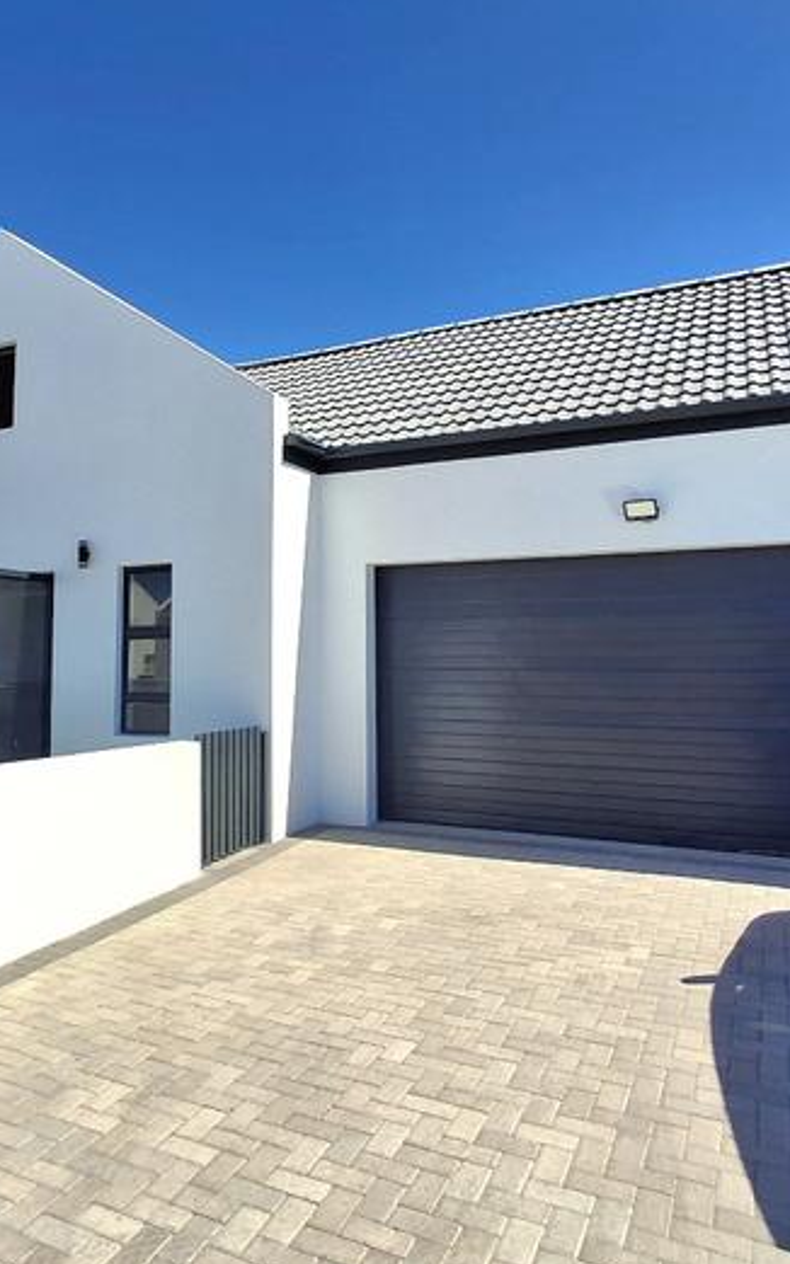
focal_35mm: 26
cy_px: 587
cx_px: 250
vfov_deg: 70.3
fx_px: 896
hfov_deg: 46.7
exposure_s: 1/3333
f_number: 2.2
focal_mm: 1.64
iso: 40
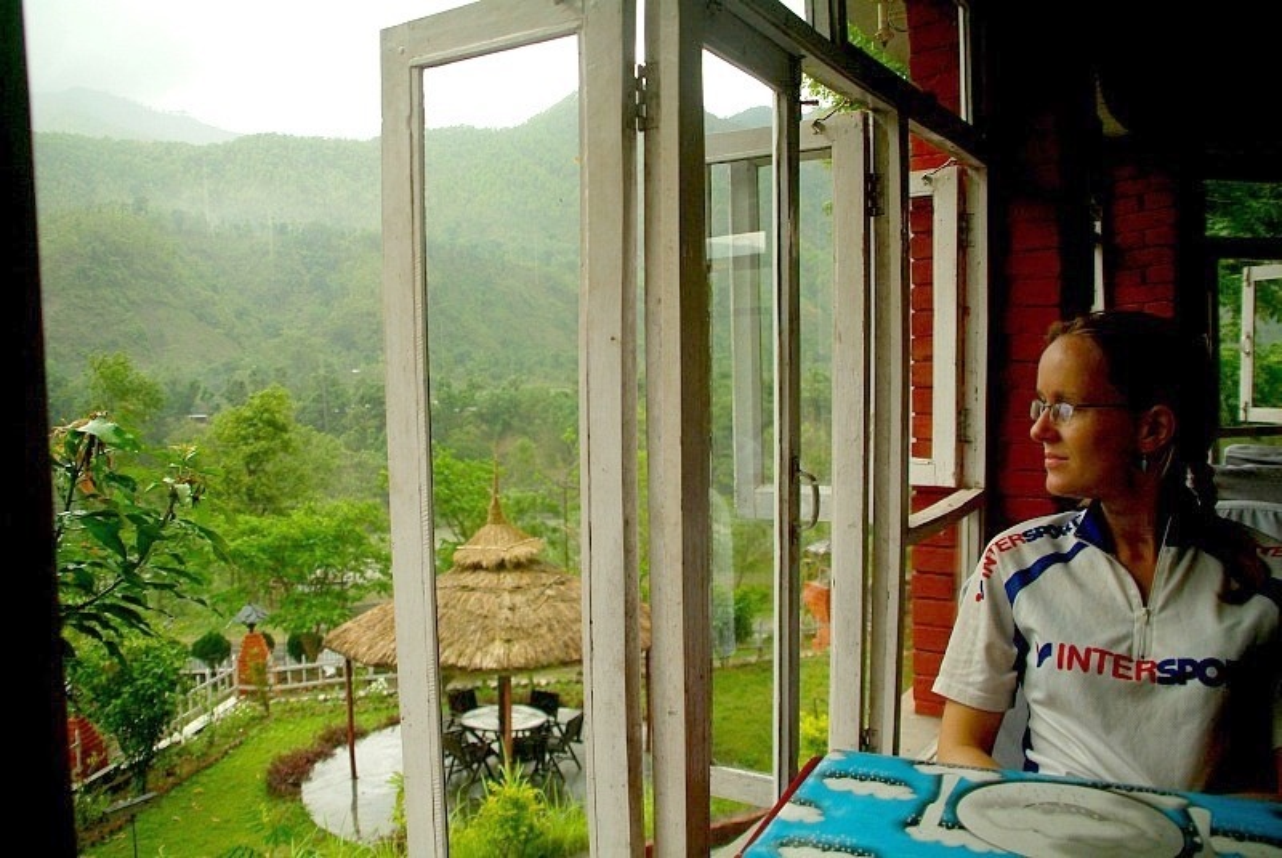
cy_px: 429
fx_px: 962
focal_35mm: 27
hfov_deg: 67.3
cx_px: 641
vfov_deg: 48.0
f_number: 3.5
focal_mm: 18
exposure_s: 1/30
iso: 800
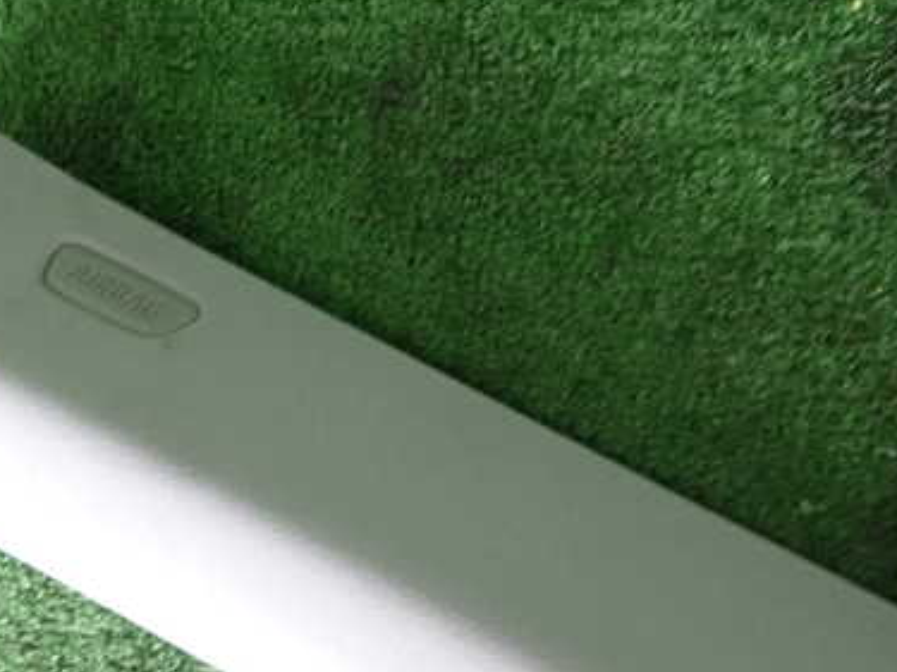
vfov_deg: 35.6
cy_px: 447
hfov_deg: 46.4
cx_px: 340
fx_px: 1036
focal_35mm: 40
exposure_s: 1/30
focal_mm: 4.5
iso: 400
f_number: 2
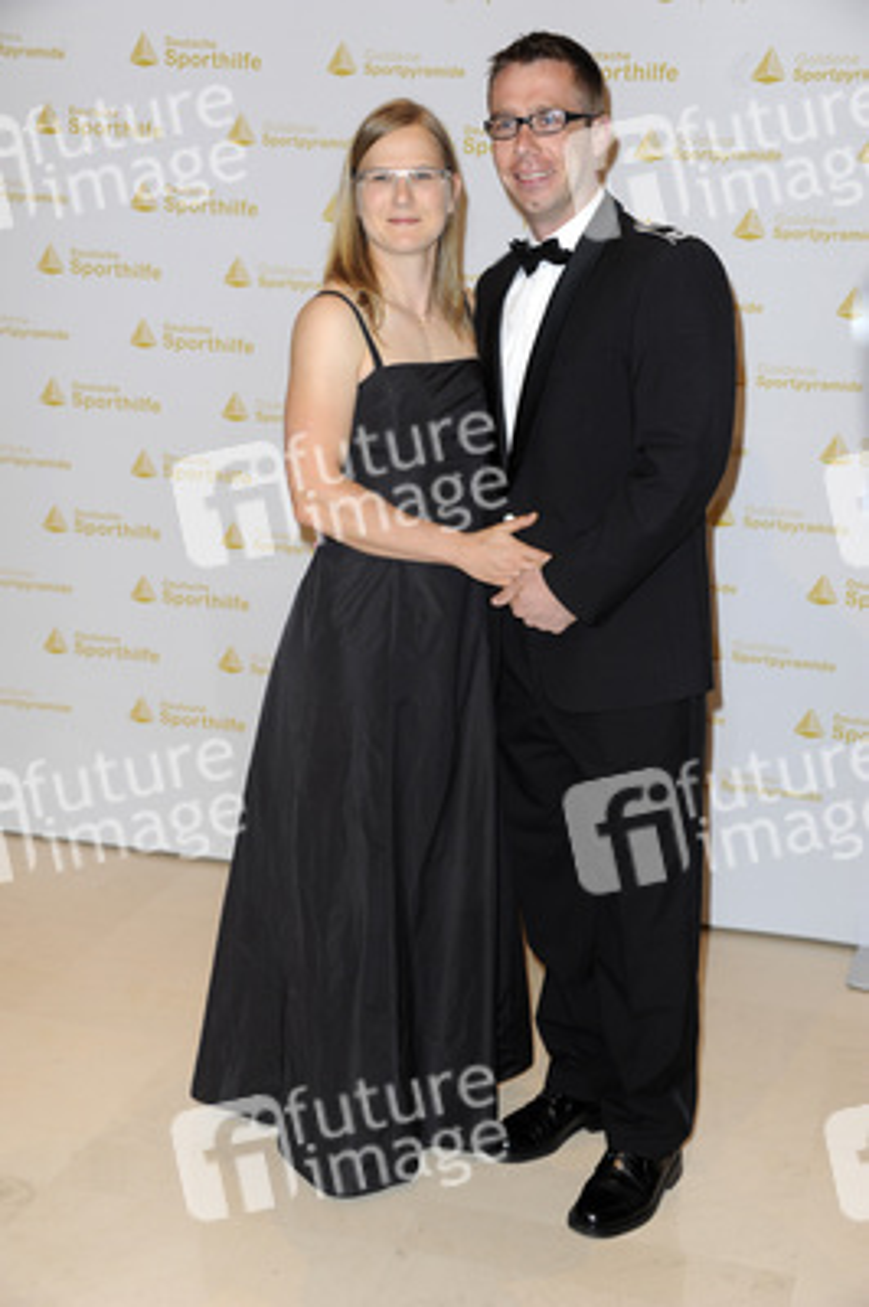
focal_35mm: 50
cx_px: 434
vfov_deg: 39.6
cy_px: 654
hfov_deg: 26.9
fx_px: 1813
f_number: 5.6
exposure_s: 1/160
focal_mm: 50
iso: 800
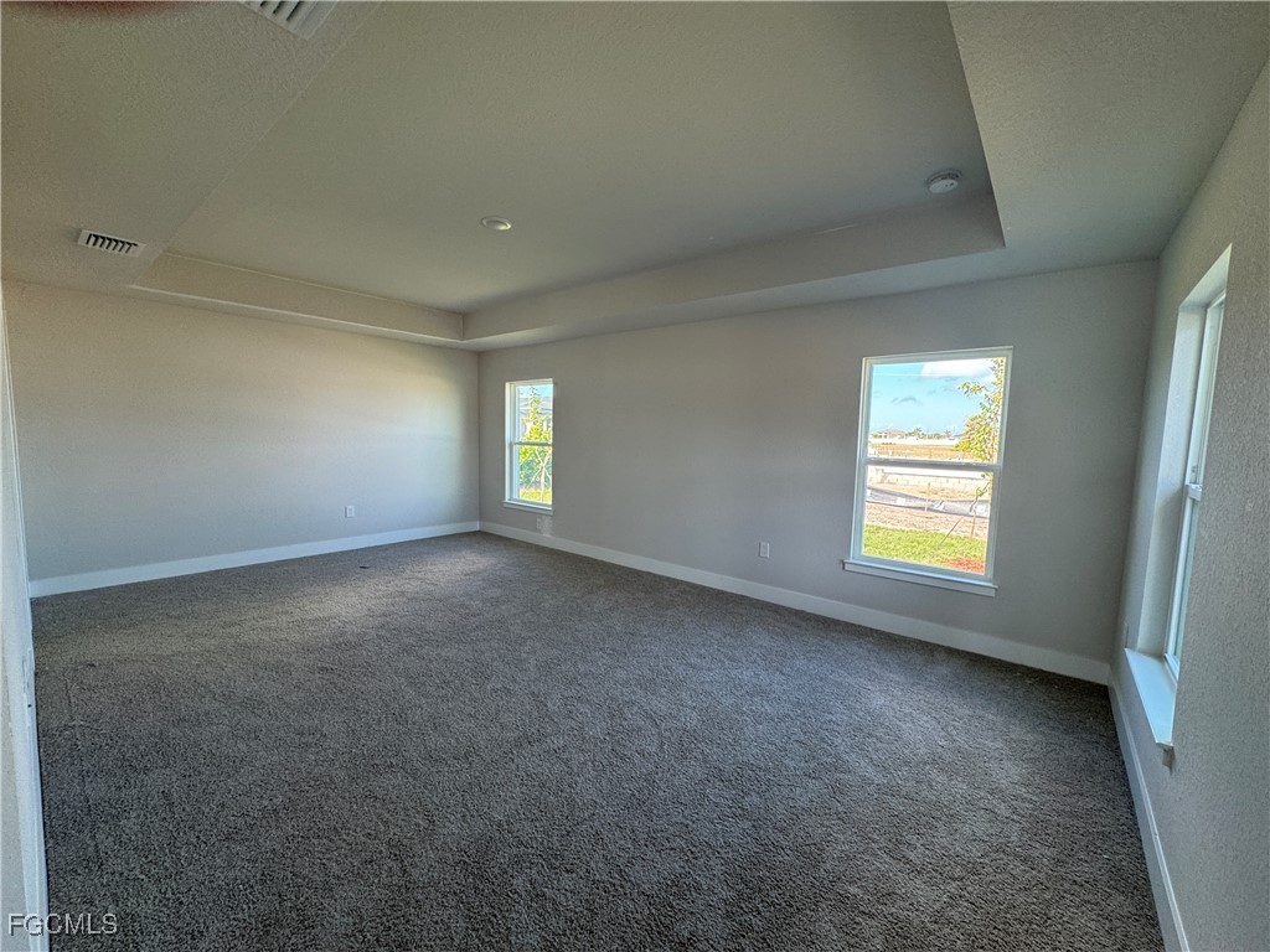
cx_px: 635
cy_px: 476
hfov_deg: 102.1
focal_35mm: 14
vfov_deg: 85.7
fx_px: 514
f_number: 2.2
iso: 125
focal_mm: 2.22
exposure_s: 1/120
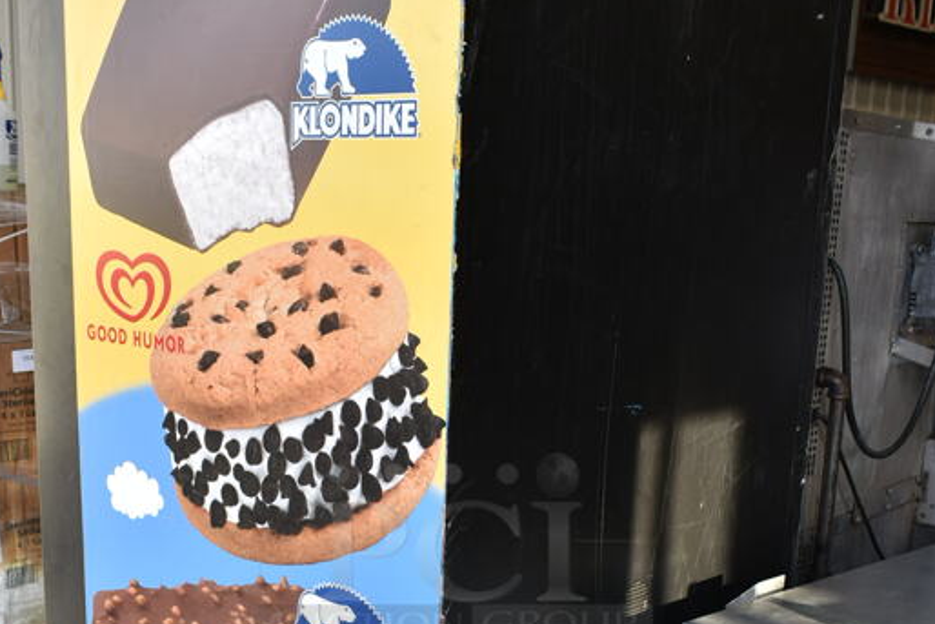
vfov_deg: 27.2
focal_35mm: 48
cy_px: 549
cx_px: 451
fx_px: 1247
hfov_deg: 41.1
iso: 100
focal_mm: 18
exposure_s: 1/100
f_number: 5
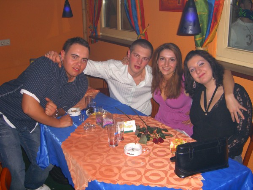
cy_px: 95
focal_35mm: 38
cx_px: 126
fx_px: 278
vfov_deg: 37.7
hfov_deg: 49.0
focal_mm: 7.9
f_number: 2.8
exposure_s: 1/60
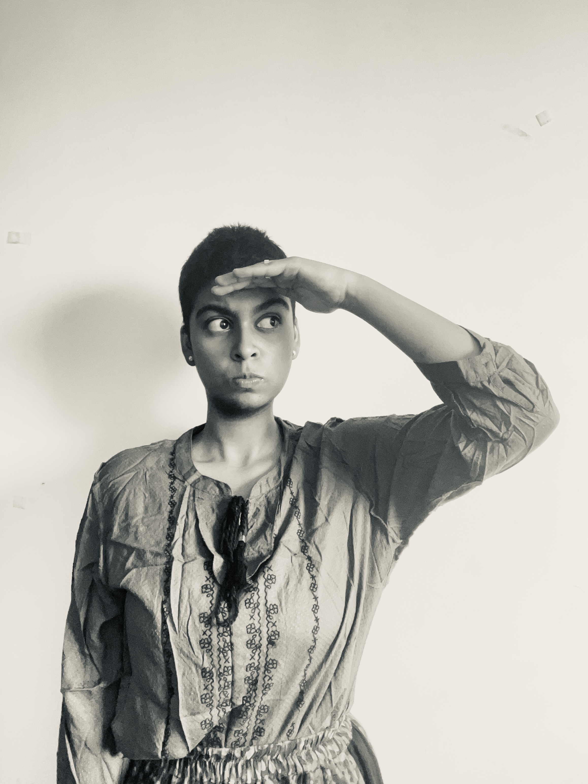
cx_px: 294
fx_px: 679
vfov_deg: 60.0
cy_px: 392
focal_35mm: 30
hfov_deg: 46.8
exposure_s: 1/60
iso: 125
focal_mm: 2.71
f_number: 2.2
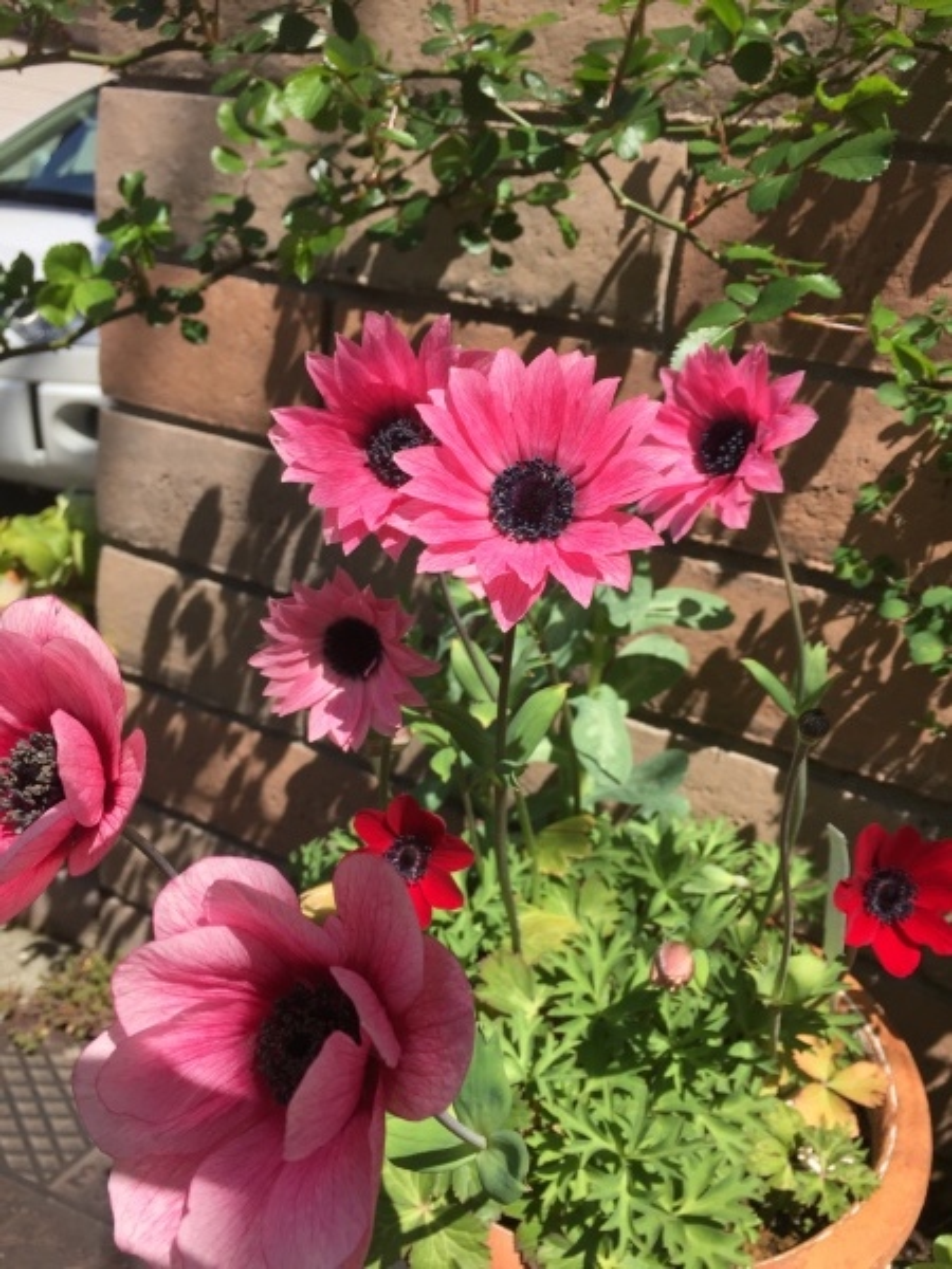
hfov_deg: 48.2
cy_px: 634
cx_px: 476
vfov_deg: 61.7
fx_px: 1063
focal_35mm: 29
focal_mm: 4.15
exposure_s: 1/1883
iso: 32
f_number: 2.2
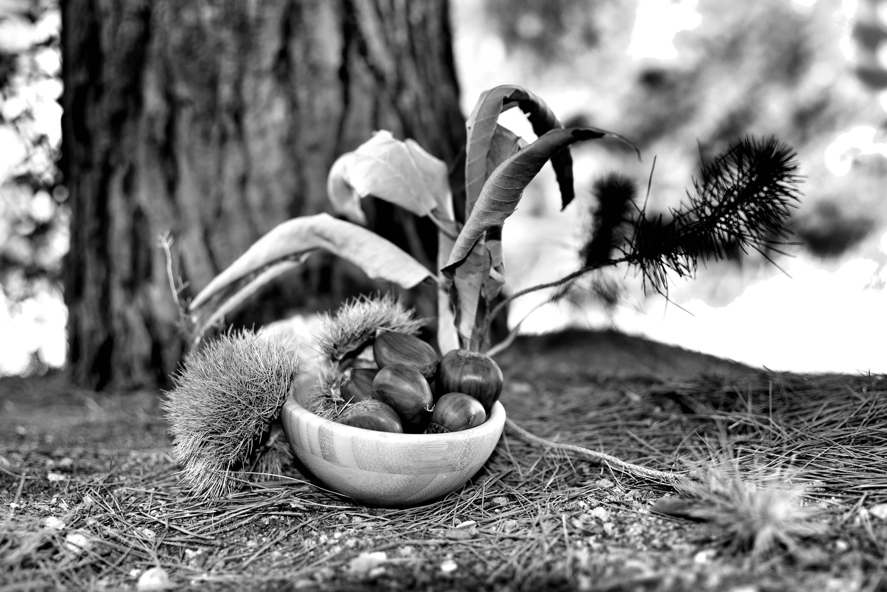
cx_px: 454
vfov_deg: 32.6
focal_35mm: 41
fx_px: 1010
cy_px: 297
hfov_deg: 47.4
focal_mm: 40
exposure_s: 1/200
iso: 200
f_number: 2.8
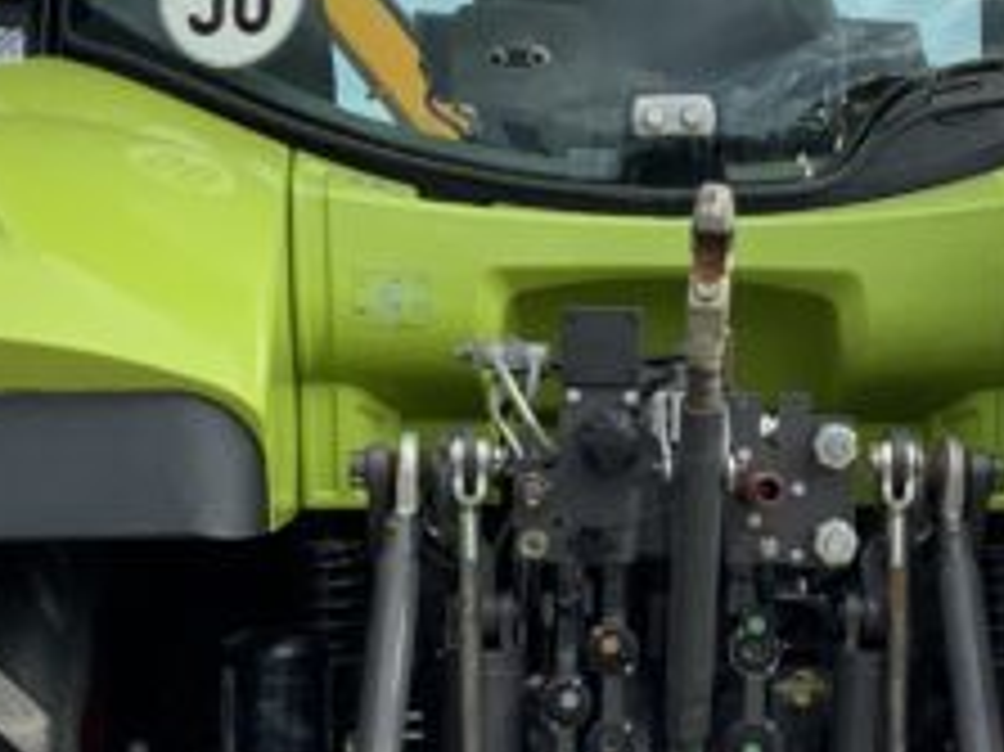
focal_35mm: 133
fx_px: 3855
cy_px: 500
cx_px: 905
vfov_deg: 11.1
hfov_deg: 14.7
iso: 16
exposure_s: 1/1377
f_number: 1.8
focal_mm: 3
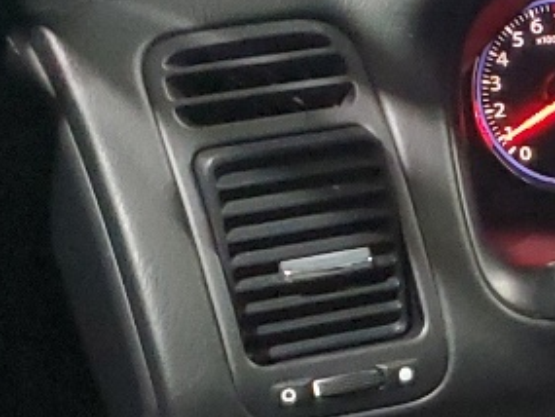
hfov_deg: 12.3
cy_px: 877
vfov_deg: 9.4
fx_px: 2342
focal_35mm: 146
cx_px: 1032
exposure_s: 1/40
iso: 329
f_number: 1.5
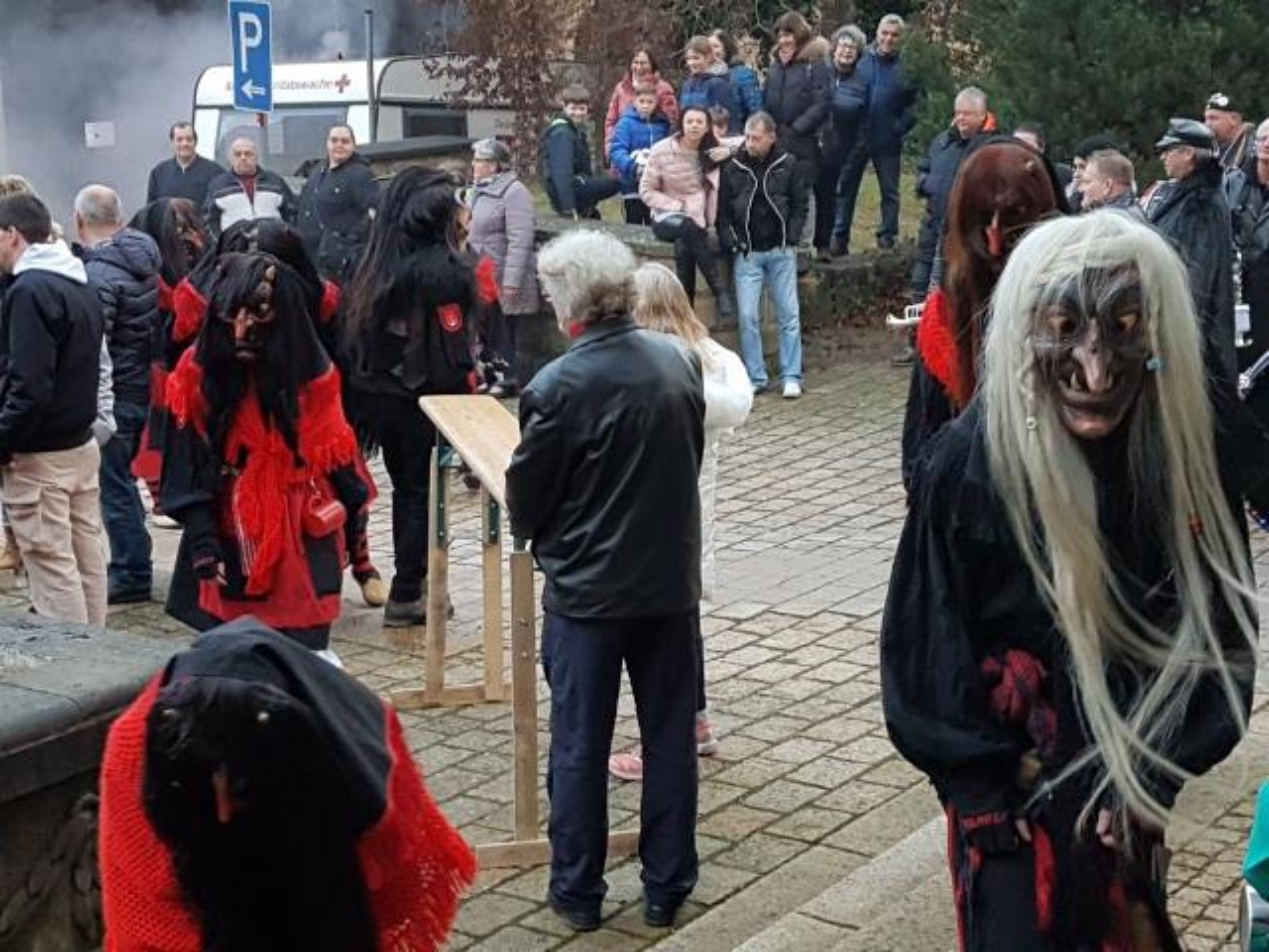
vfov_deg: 53.1
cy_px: 476
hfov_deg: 67.3
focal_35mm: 26
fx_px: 953
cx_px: 634
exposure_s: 1/100
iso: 160
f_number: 1.7
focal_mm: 4.2
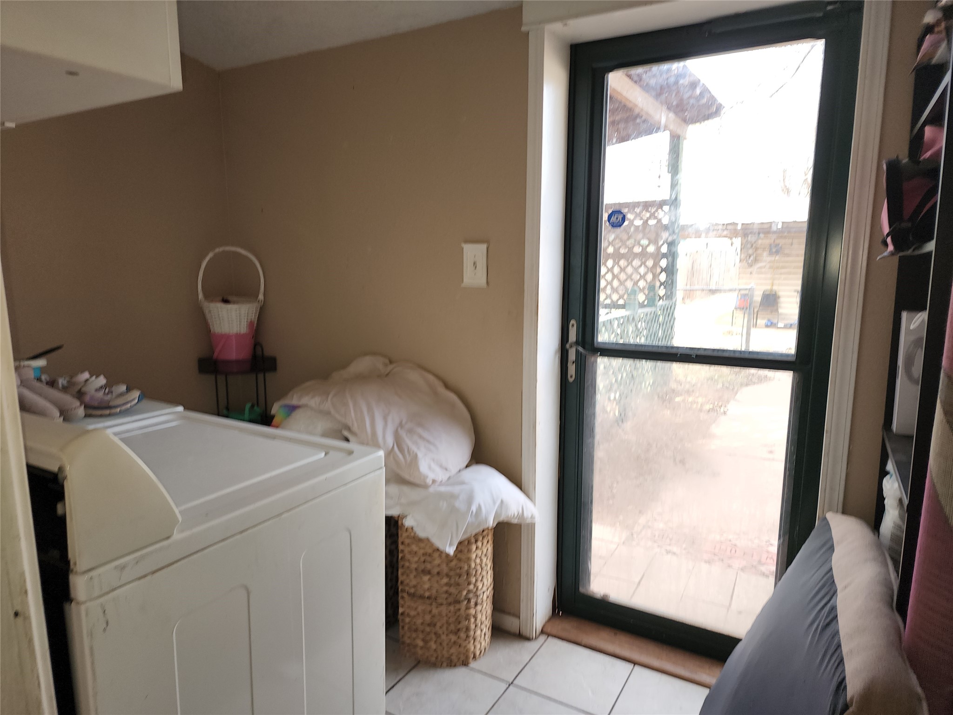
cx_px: 476
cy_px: 358
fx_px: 633
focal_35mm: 23
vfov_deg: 58.9
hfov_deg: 73.9
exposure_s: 1/60
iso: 50
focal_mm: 6.4
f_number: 1.8
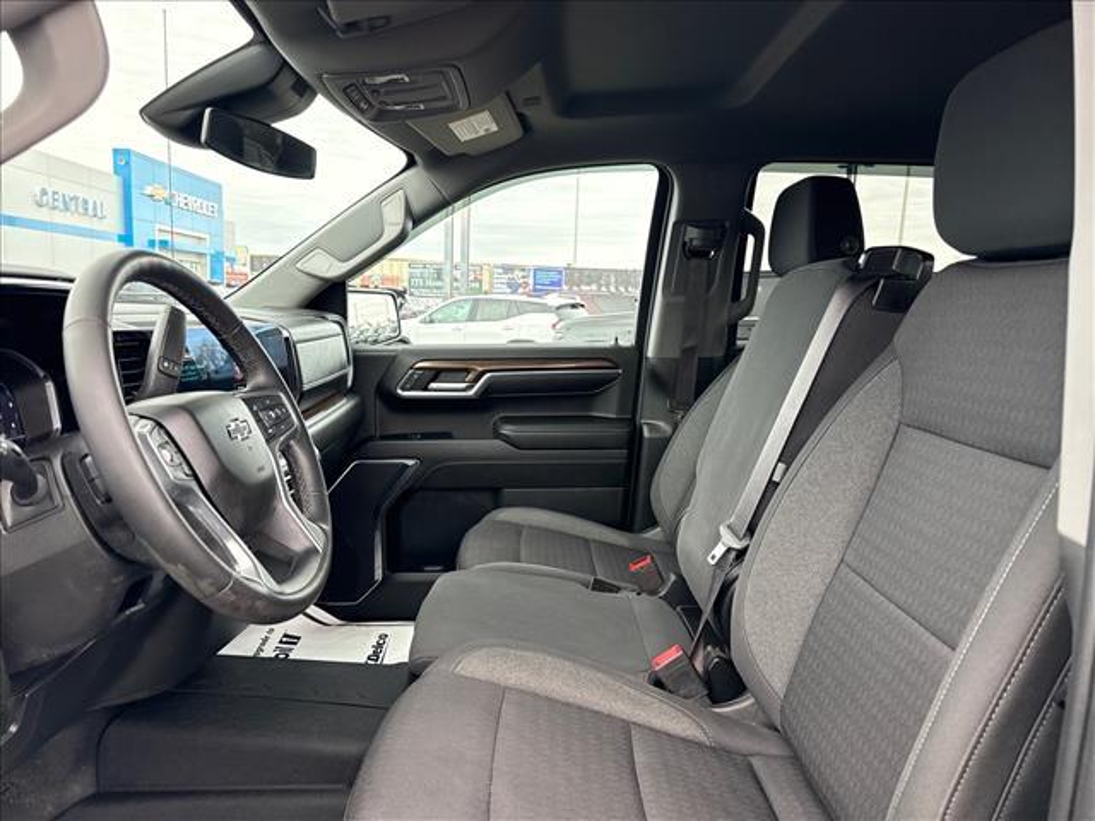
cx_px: 548
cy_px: 410
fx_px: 759
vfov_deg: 56.8
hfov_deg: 71.6
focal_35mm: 24
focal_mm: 6.76
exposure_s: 1/85
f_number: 1.78
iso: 200
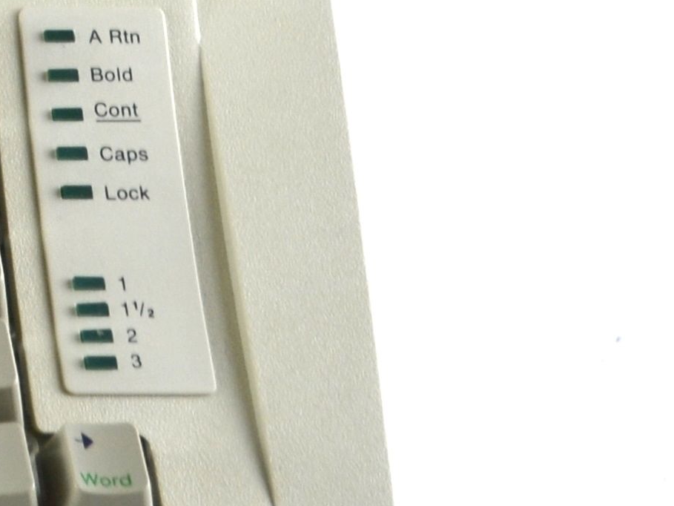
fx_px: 3700
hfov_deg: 9.3
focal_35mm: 190
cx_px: -941
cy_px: -323
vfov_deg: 7.6
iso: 100
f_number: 6.3
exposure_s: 1/20
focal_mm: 26
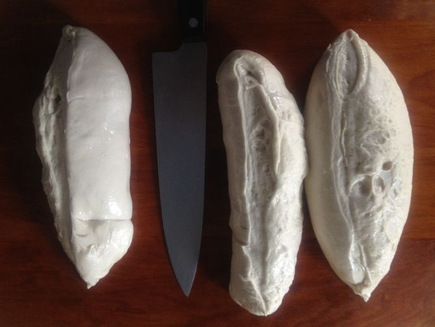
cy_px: 164
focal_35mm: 35
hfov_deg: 52.6
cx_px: 218
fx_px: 440
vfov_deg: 40.7
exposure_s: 1/20
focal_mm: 4.28
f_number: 2.4
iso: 160
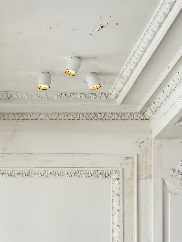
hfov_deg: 10.6
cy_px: 121
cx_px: 91
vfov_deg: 14.1
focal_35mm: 140
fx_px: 981
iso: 250
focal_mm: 176.6
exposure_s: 2.5
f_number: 16
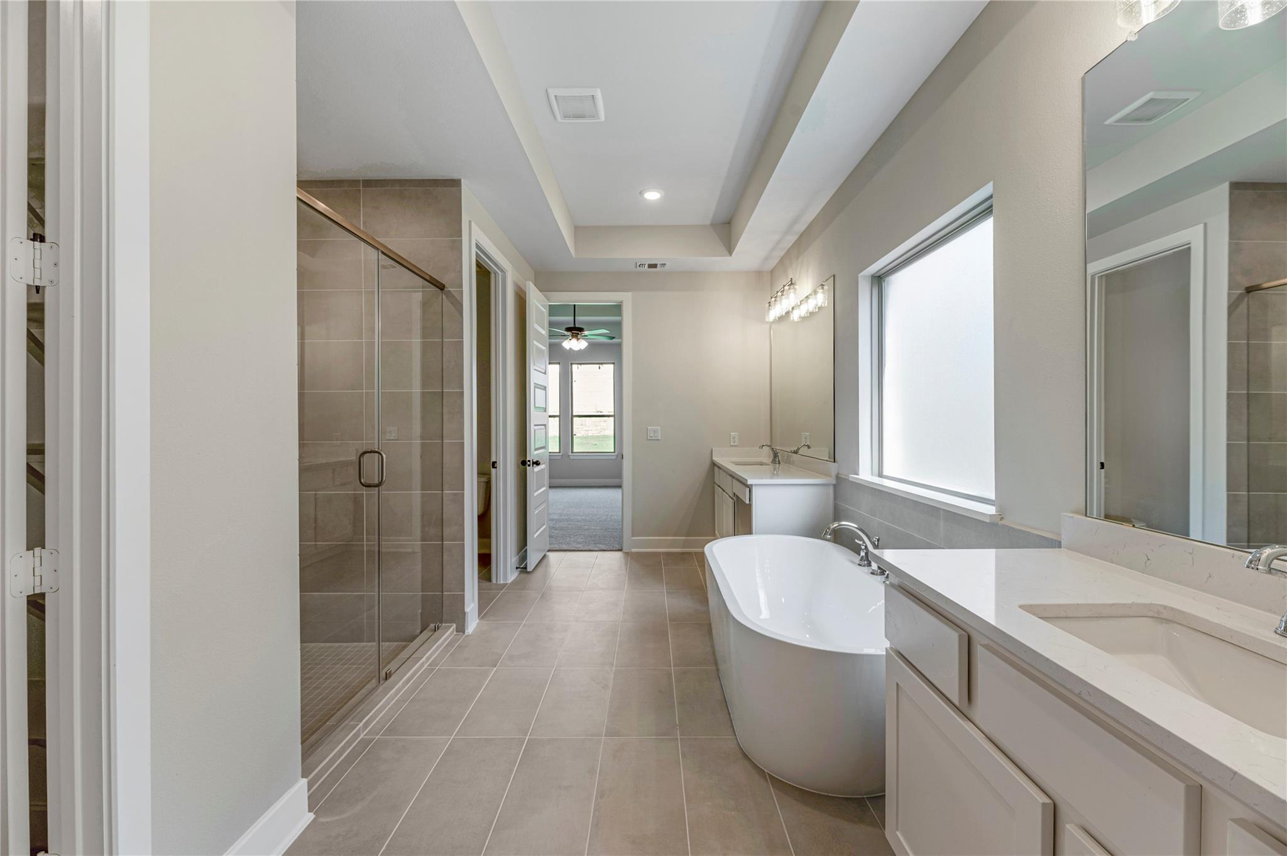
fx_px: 500
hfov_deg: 104.3
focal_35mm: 14
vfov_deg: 81.1
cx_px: 644
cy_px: 428
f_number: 8
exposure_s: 1/125
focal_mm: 14
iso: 100
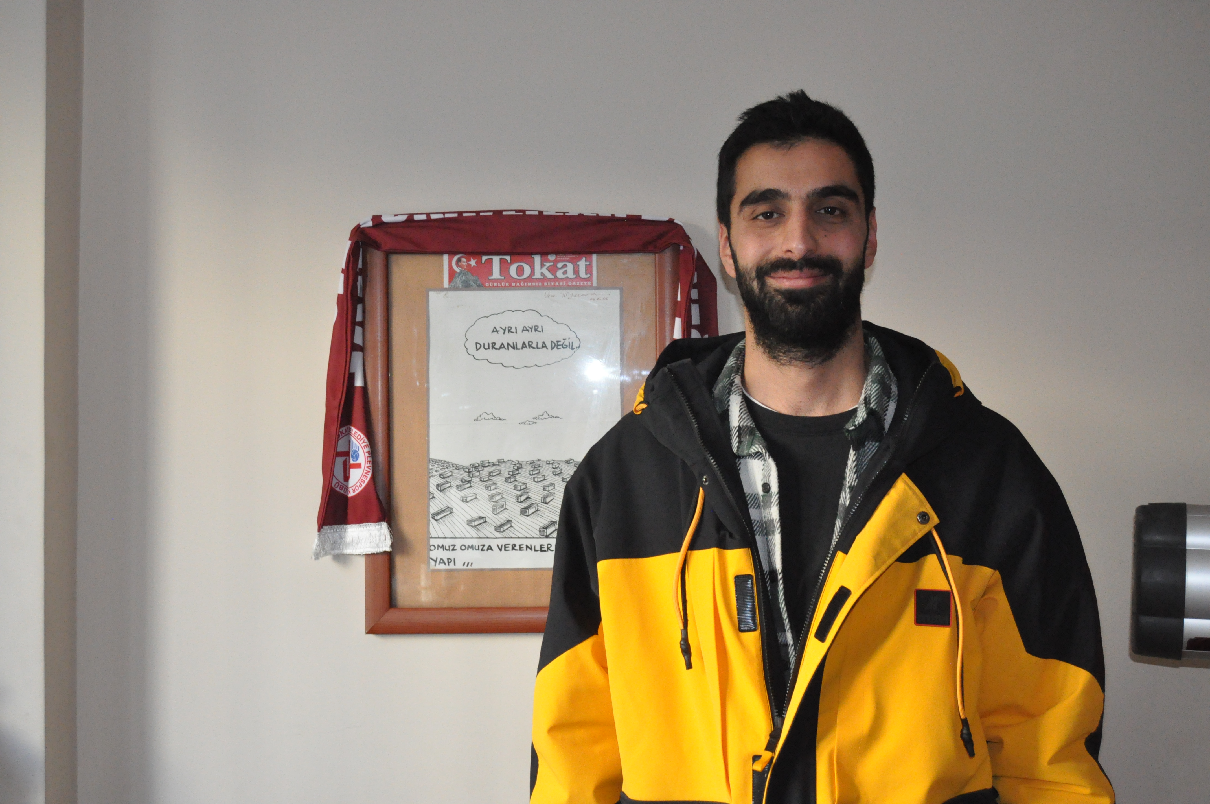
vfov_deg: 26.4
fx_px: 1712
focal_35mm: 51
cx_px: 605
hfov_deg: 38.9
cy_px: 402
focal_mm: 34
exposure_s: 1/200
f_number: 5.6
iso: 3200
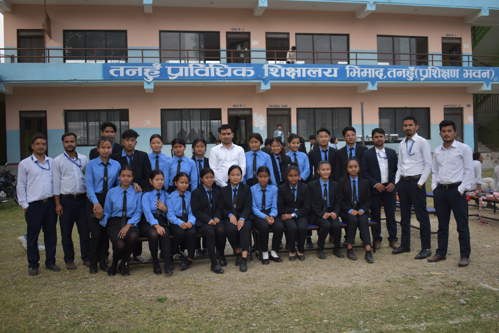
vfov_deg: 36.9
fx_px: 499
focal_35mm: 36
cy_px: 166
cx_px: 250
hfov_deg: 53.1
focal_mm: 24
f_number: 3.8
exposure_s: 1/320
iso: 200
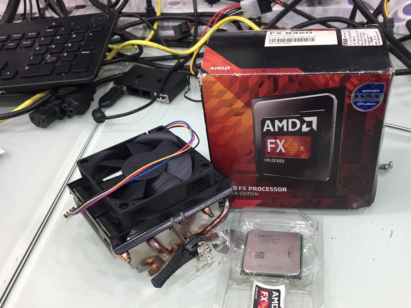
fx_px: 427
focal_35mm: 36
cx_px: 243
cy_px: 184
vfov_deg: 39.5
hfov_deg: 51.1
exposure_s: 1/33
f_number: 2.2
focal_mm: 4.15
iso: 125
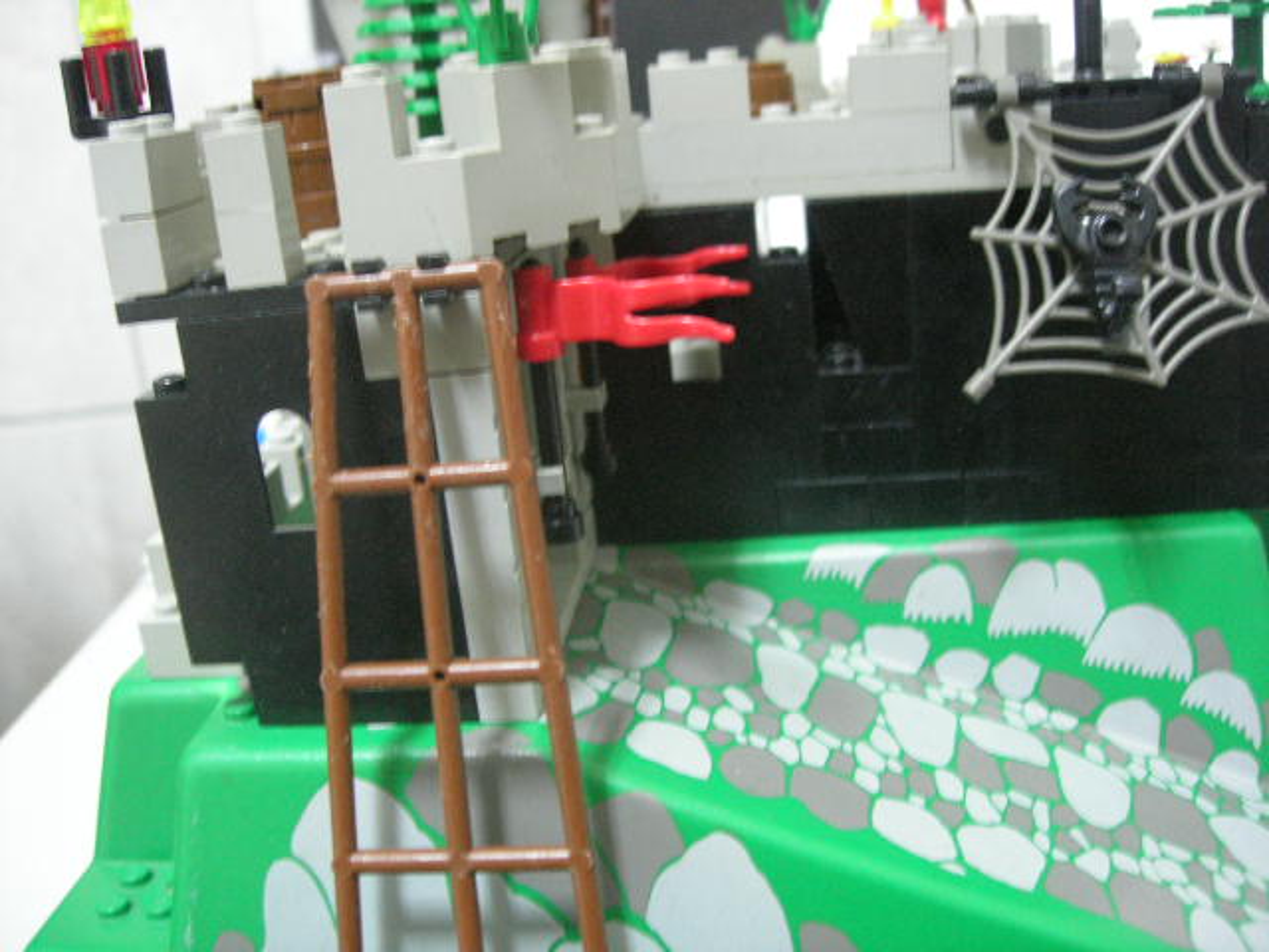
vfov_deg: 37.7
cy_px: 476
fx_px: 1393
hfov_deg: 49.0
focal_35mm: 38
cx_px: 634
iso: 200
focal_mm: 7.8
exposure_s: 1/4.1
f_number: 2.8
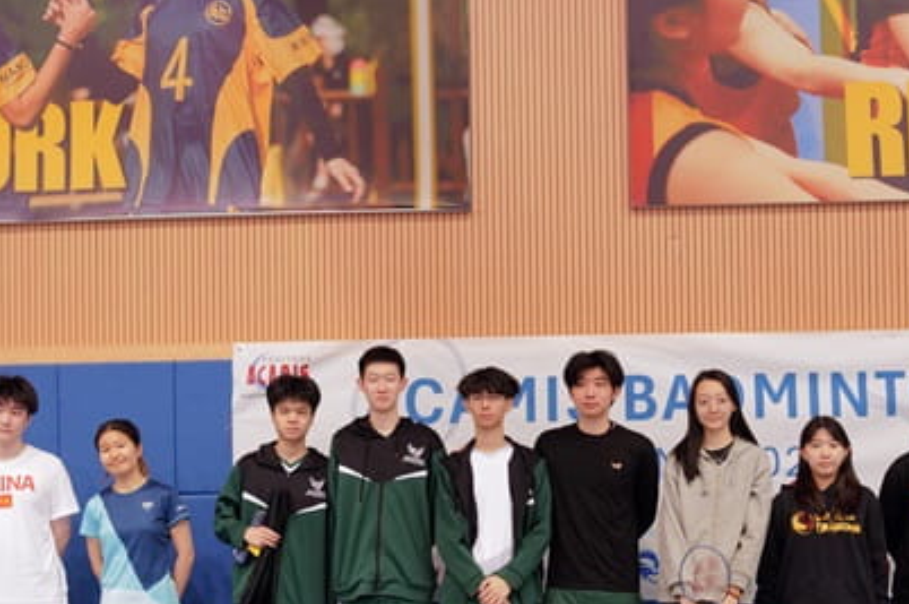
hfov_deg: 32.9
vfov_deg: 21.8
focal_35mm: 61
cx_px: 464
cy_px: 504
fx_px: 1538
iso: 3200
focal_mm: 35
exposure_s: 1/80
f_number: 2.8
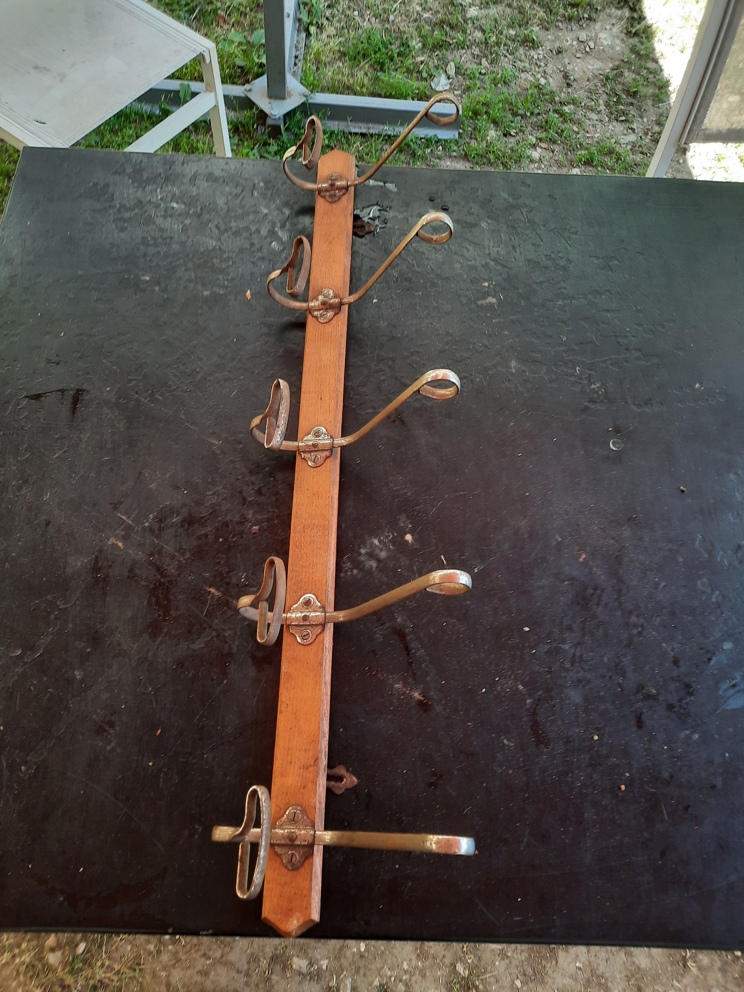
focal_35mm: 25
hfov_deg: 54.9
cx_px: 372
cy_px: 496
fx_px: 716
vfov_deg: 69.4
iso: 64
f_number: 2
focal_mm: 4.6
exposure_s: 1/50
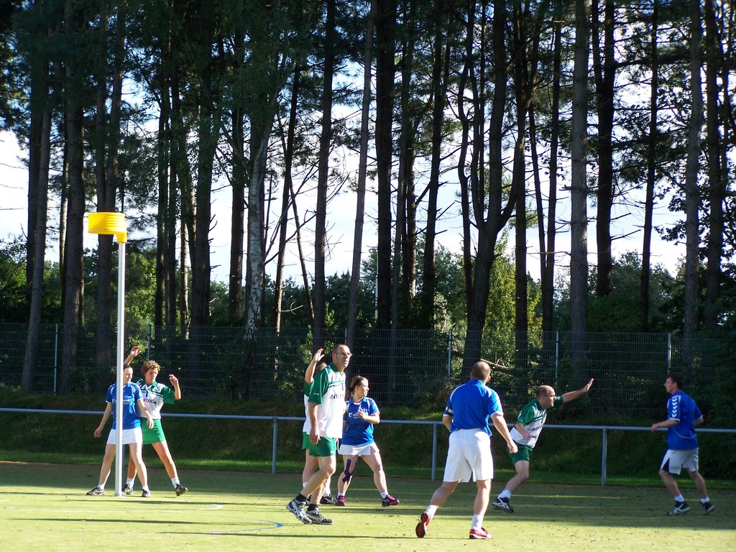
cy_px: 276
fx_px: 2722
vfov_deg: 11.6
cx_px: 368
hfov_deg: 15.4
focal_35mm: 128
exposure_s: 1/640
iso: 160
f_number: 3.3
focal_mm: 21.2
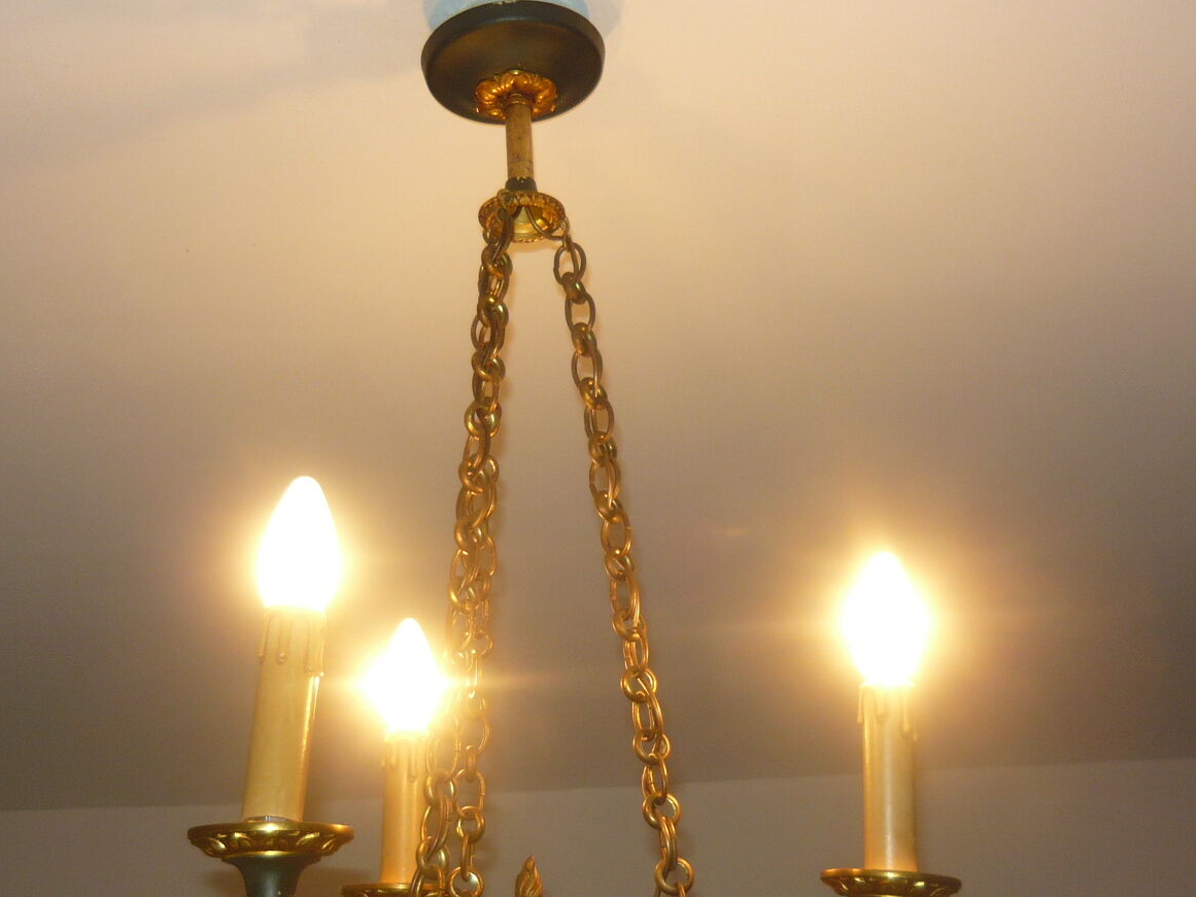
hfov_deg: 37.5
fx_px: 1762
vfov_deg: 28.4
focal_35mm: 51
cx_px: 584
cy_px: 582
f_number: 2.8
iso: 100
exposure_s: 1/30
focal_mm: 5.5
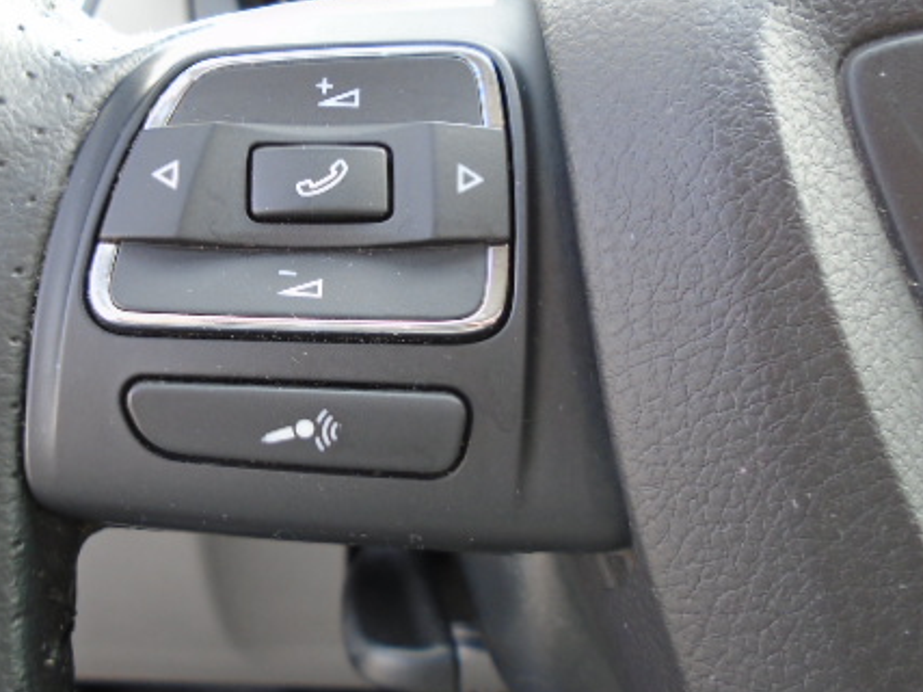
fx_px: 1040
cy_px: 285
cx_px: 320
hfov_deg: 47.2
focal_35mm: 39
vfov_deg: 36.7
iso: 100
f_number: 3.2
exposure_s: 1/40
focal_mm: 4.6
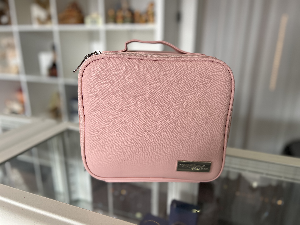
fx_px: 225
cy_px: 112
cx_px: 150
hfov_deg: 67.3
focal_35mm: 26
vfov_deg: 53.1
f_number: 1.5
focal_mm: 5.7
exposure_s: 1/111
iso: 64
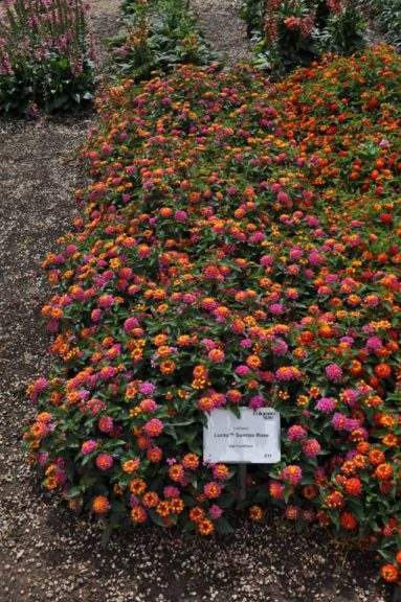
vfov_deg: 49.6
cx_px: 200
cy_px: 301
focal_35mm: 39
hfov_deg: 34.1
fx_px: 653
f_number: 10
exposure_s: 1/400
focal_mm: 26
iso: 200
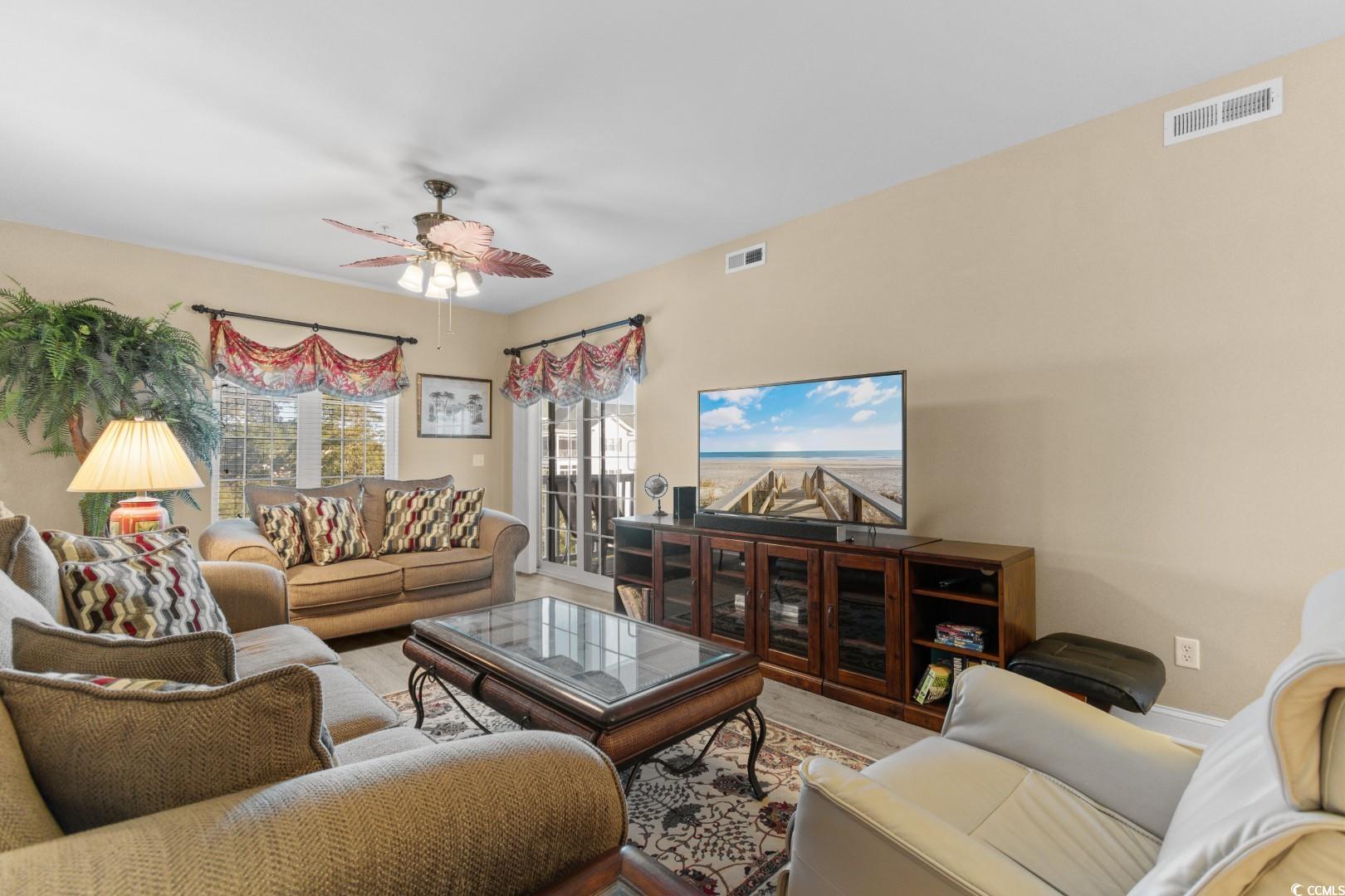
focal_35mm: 15
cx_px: 672
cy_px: 448
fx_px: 560
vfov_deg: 77.3
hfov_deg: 100.4
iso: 100
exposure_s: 1/6
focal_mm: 10
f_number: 4.5
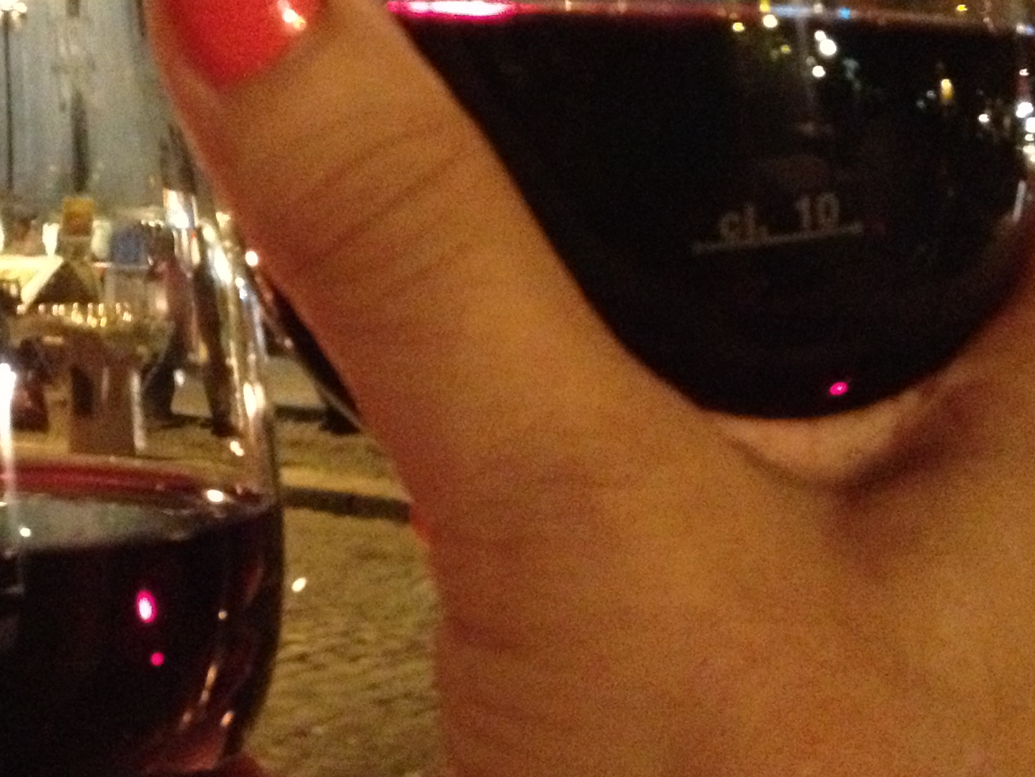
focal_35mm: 79
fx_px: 2362
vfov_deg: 18.6
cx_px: 416
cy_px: 266
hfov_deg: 24.7
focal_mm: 4.28
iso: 800
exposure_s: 1/15
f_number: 2.4
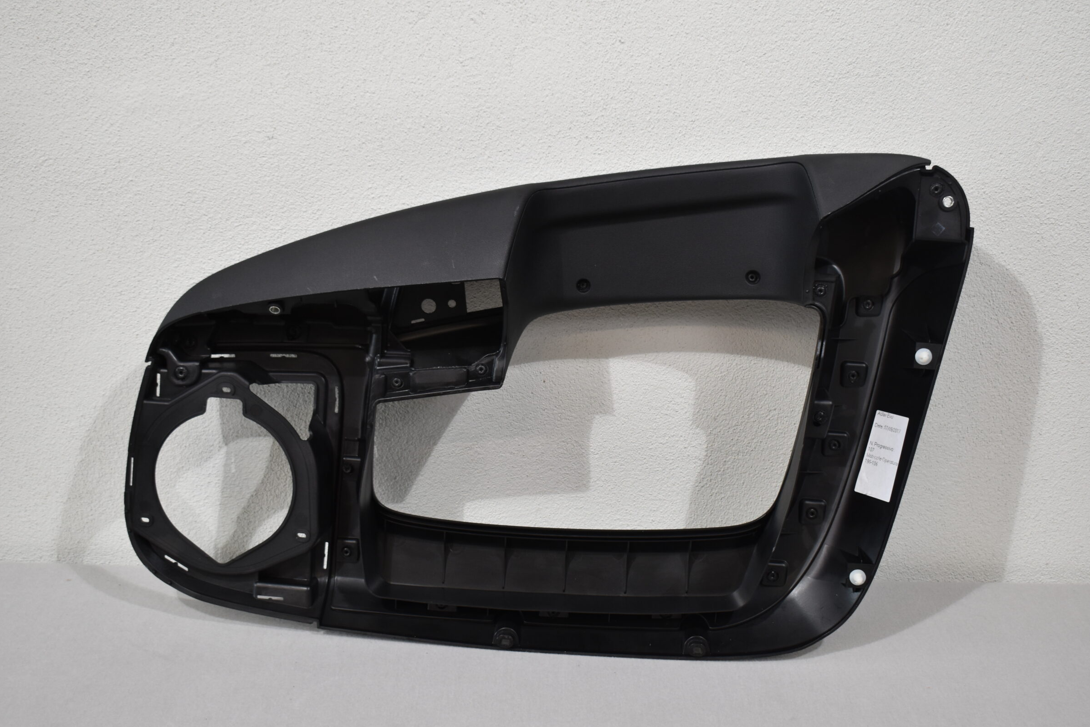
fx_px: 1409
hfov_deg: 42.3
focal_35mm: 47
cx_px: 535
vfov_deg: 28.9
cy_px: 388
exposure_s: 1/100
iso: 400
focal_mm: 29
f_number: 5
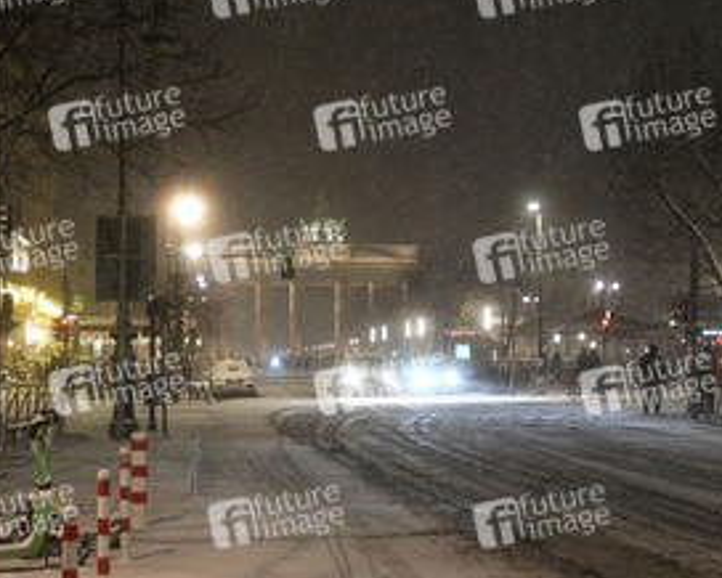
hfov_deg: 27.1
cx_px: 312
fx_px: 1497
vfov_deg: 21.9
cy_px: 318
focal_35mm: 70
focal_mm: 30
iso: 640
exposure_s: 1/125
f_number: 1.4
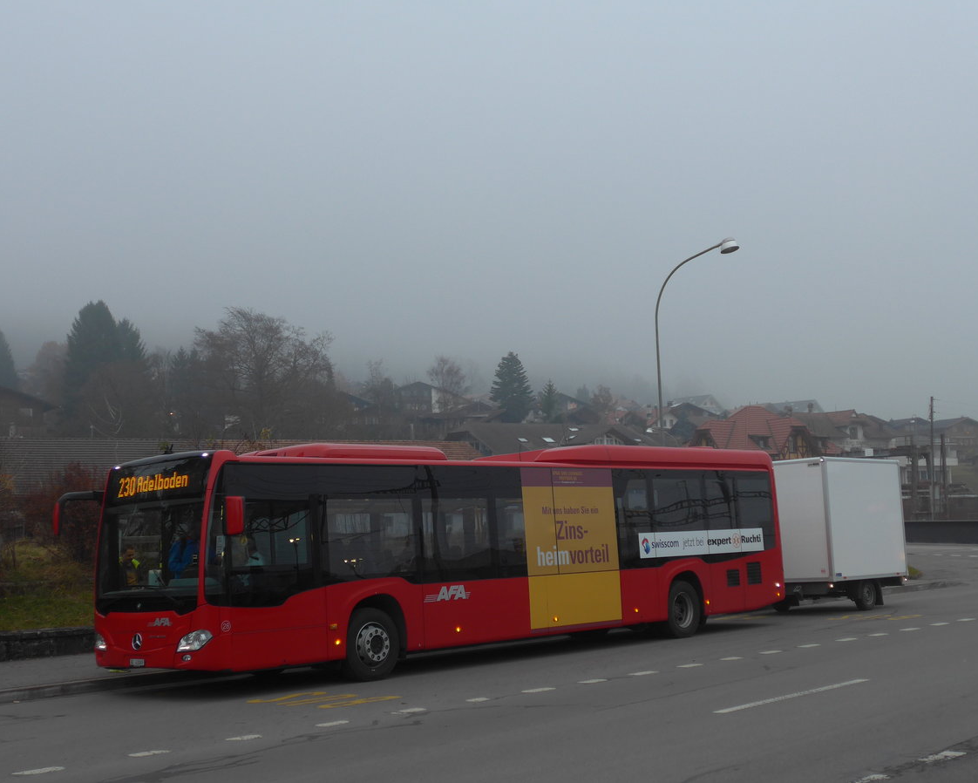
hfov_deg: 38.8
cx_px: 465
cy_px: 392
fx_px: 1390
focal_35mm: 48
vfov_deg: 31.5
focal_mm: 9.5
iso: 125
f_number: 3
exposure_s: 1/60
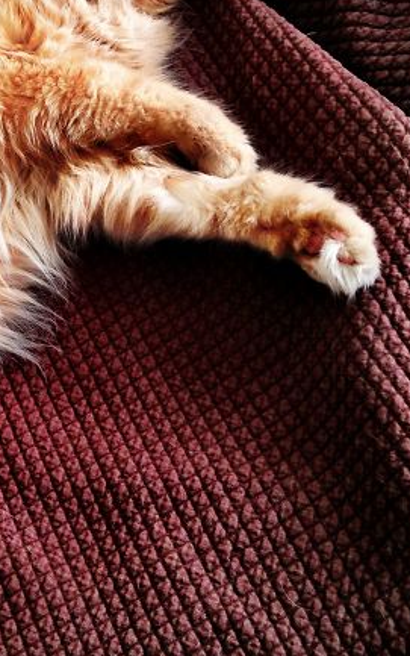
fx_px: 1232
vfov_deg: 29.6
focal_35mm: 69
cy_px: 236
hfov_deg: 18.4
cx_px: -4
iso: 50
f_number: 2.4
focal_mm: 4.28
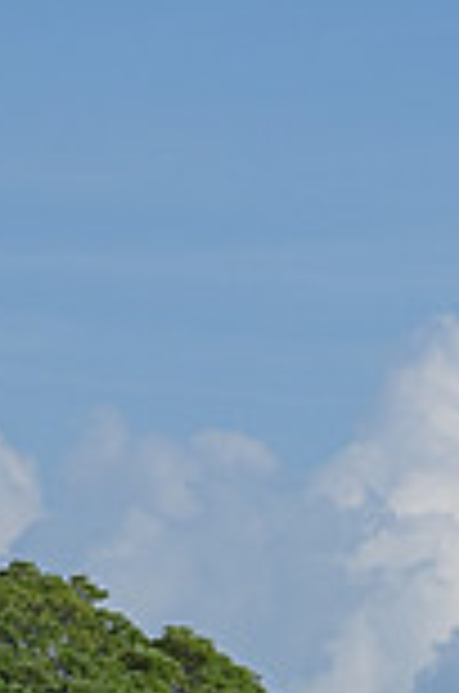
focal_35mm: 349
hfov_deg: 3.9
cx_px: 1024
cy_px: 1701
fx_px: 6704
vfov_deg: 5.7
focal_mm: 45
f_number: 8
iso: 100
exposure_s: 1/500
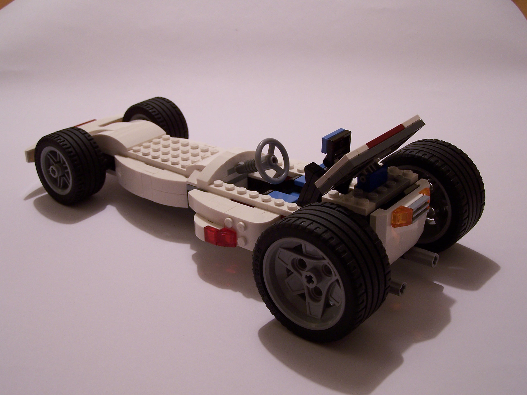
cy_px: 198
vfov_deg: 28.6
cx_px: 264
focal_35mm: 51
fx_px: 776
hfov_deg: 37.5
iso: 80
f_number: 3
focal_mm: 8.5
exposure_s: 1/6
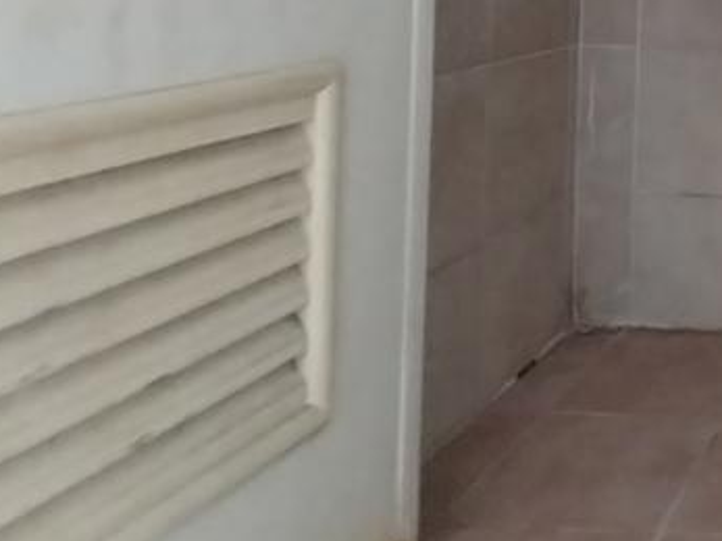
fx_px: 897
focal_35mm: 43
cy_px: -54
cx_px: 1012
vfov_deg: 30.1
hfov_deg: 30.5
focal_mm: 1.3
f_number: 2.2
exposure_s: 1/14
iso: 500
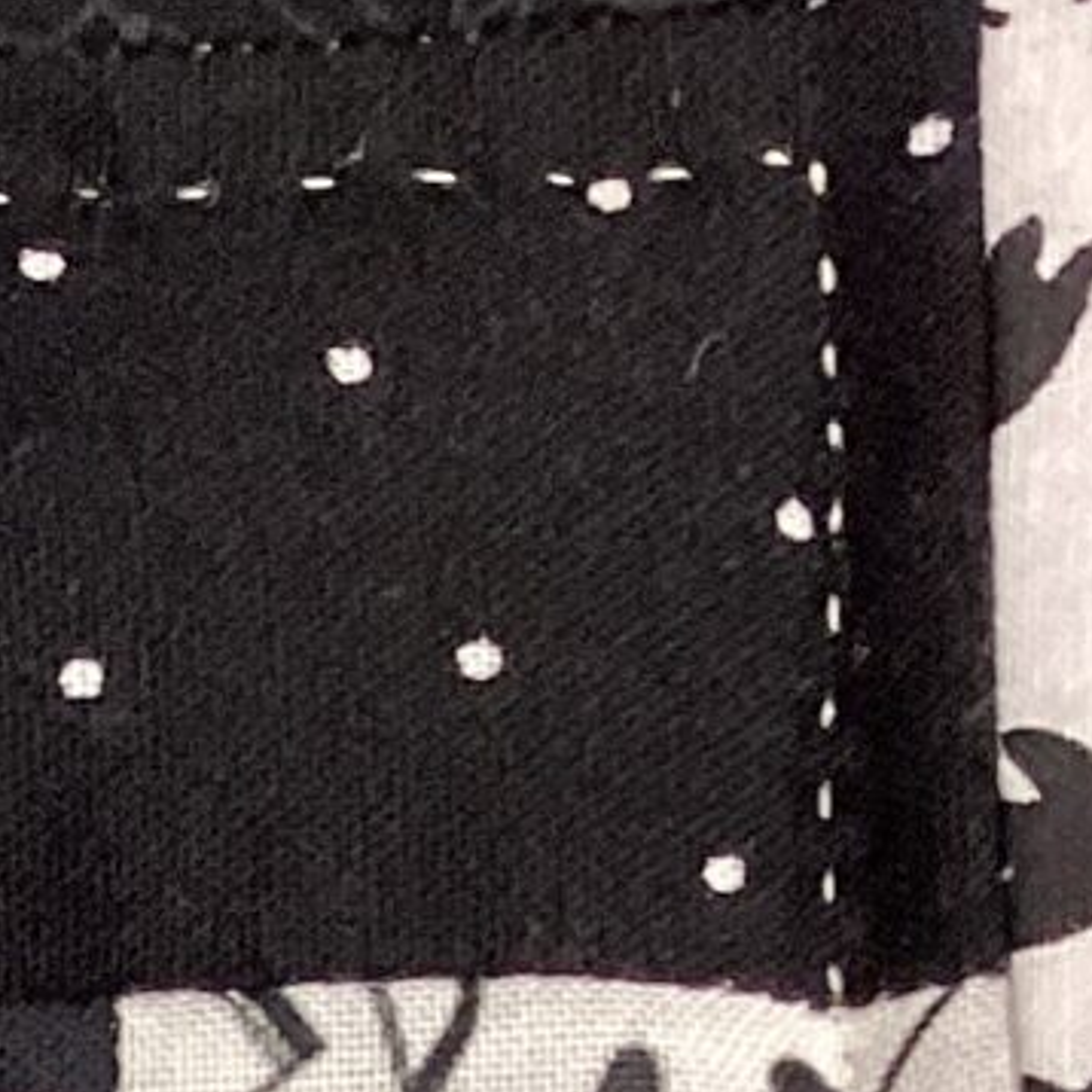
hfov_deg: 8.2
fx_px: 6995
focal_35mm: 196
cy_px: 3255
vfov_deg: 7.8
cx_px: -1476
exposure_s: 1/60
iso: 100
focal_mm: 3.3
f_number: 2.4
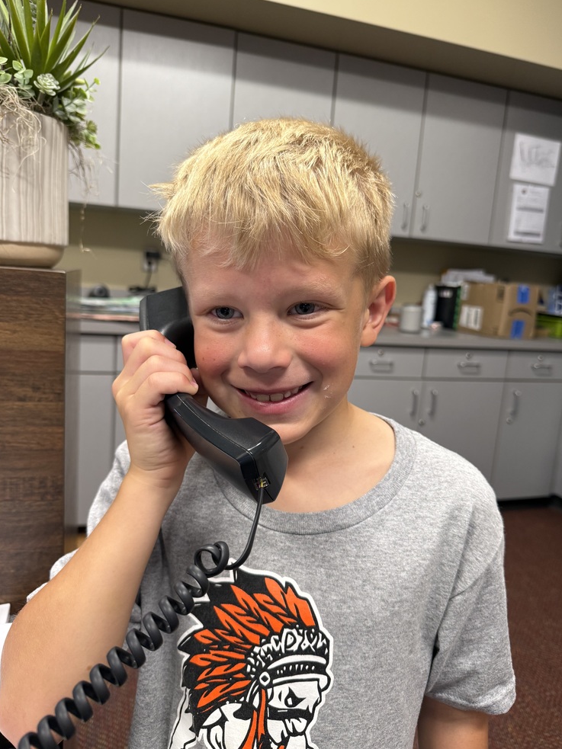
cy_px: 376
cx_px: 287
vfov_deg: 69.4
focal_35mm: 25
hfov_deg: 54.9
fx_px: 541
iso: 200
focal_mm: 6.76
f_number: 1.78
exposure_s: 1/69
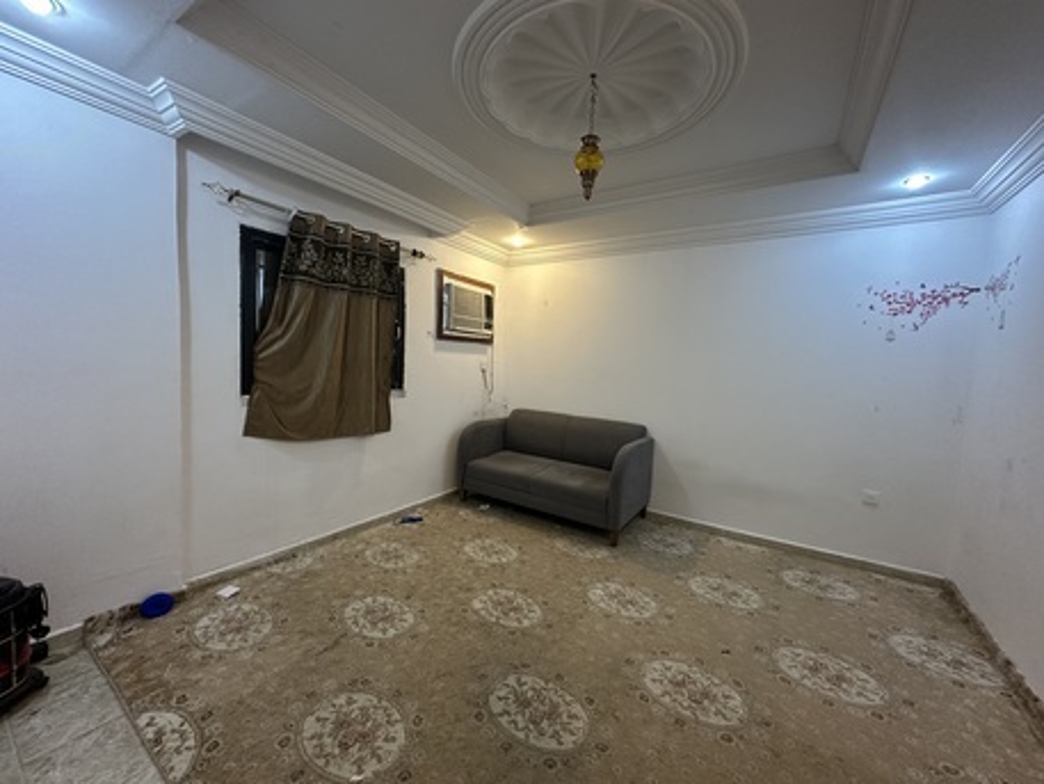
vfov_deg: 85.7
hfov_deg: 102.0
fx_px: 422
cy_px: 392
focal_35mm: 14
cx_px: 522
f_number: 2.2
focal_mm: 2.22
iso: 250
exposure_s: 1/60
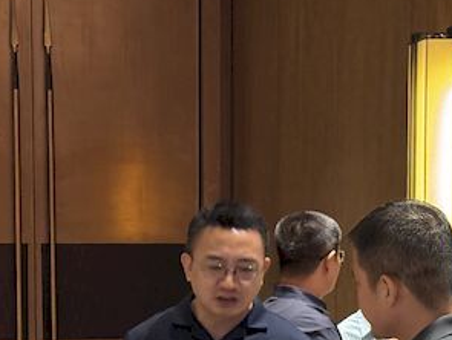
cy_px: 436
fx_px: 1700
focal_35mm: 130
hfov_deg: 15.1
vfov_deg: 11.2
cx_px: 216
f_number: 1.78
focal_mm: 6.76
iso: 500
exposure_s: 1/37
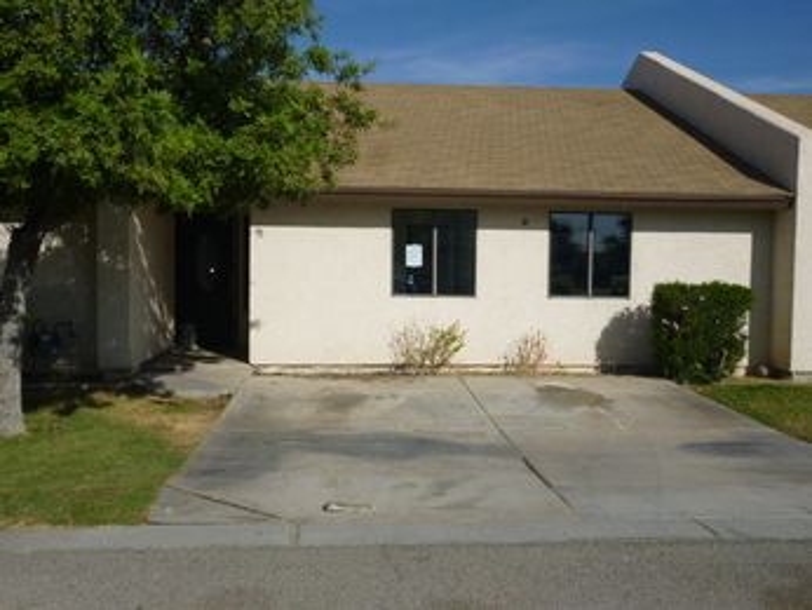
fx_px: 845
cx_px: 406
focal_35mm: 36
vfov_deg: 39.7
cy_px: 305
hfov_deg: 51.3
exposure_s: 1/200
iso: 100
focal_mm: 6.4
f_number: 10
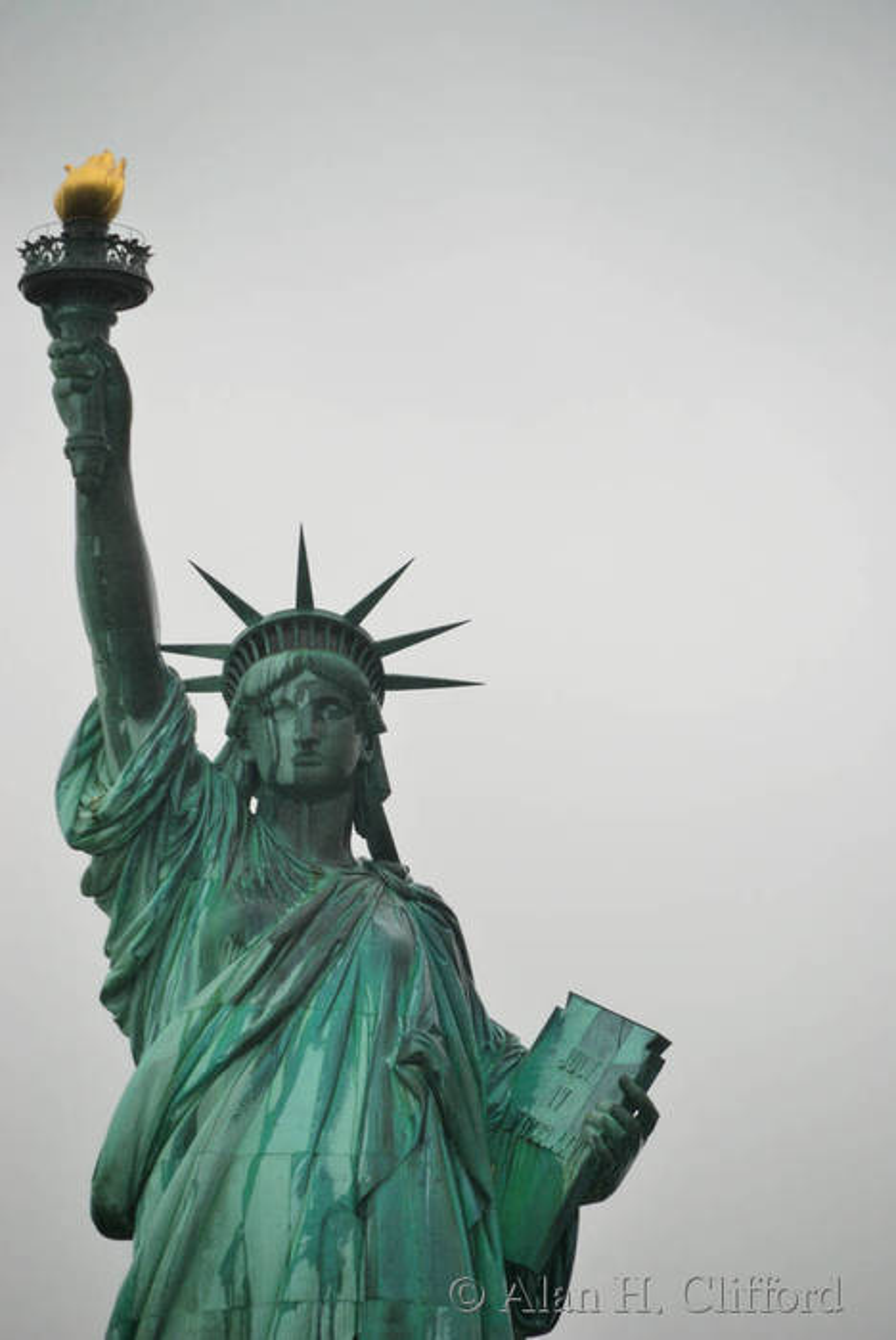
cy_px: 670
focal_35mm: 300
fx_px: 11177
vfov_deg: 6.9
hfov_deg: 4.6
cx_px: 448
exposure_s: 1/200
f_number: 5.6
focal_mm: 200
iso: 160
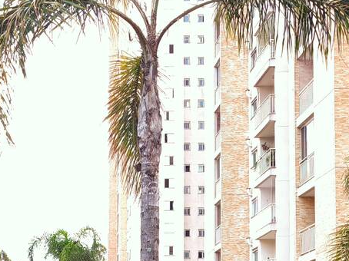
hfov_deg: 25.9
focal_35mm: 73
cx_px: 41
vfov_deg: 18.8
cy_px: 335
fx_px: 736
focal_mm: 6.57
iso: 50
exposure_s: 1/25
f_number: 1.6
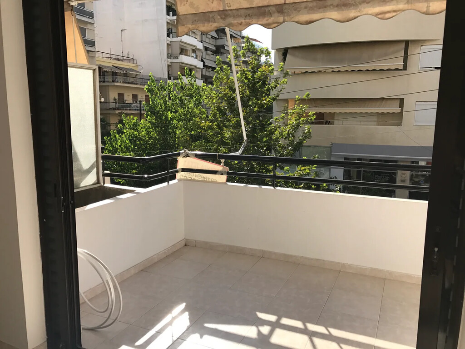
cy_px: 174
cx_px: 232
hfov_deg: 63.4
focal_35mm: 28
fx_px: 376
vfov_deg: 49.7
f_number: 1.8
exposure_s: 1/1650
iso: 20
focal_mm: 3.99
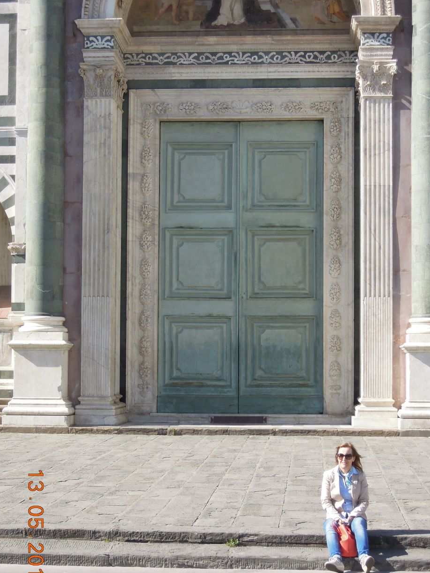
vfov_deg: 25.0
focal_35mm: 78
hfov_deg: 18.9
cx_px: 225
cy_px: 302
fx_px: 1292
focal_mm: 12.5
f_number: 4.5
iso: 160
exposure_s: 1/640
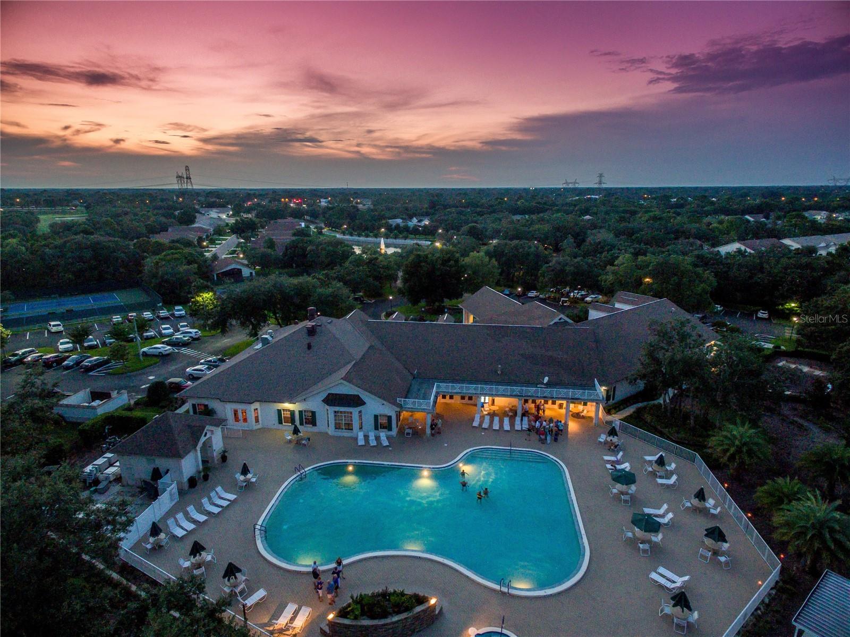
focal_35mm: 20
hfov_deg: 81.8
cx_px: 425
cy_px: 318
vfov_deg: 65.9
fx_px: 491
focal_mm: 3.61
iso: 496
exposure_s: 1/25
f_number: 2.8
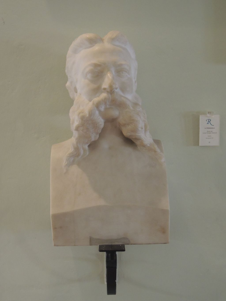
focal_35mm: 40
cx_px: 113
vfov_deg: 46.8
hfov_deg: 36.0
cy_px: 150
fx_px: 348
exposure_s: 1/13
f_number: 3.3
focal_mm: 7.2
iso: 720
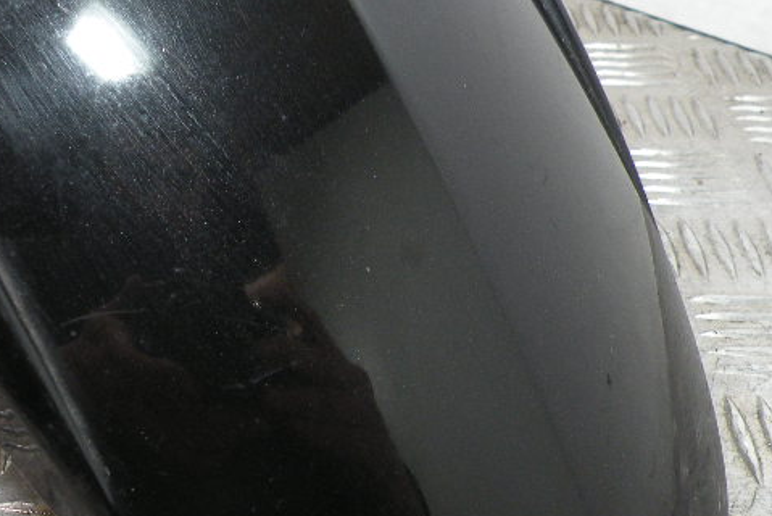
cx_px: 313
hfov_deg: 33.3
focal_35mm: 60
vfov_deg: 22.6
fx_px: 1287
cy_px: 334
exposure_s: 1/83.1
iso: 129
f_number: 2.8
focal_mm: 4.7
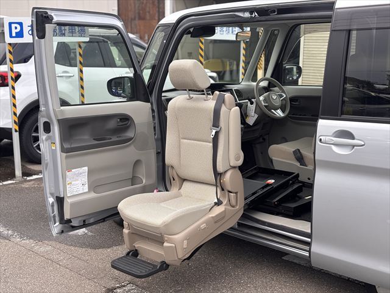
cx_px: 195
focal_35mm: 52
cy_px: 146
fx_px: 586
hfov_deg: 36.8
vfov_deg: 28.0
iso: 40
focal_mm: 5.96
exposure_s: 1/169
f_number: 1.6
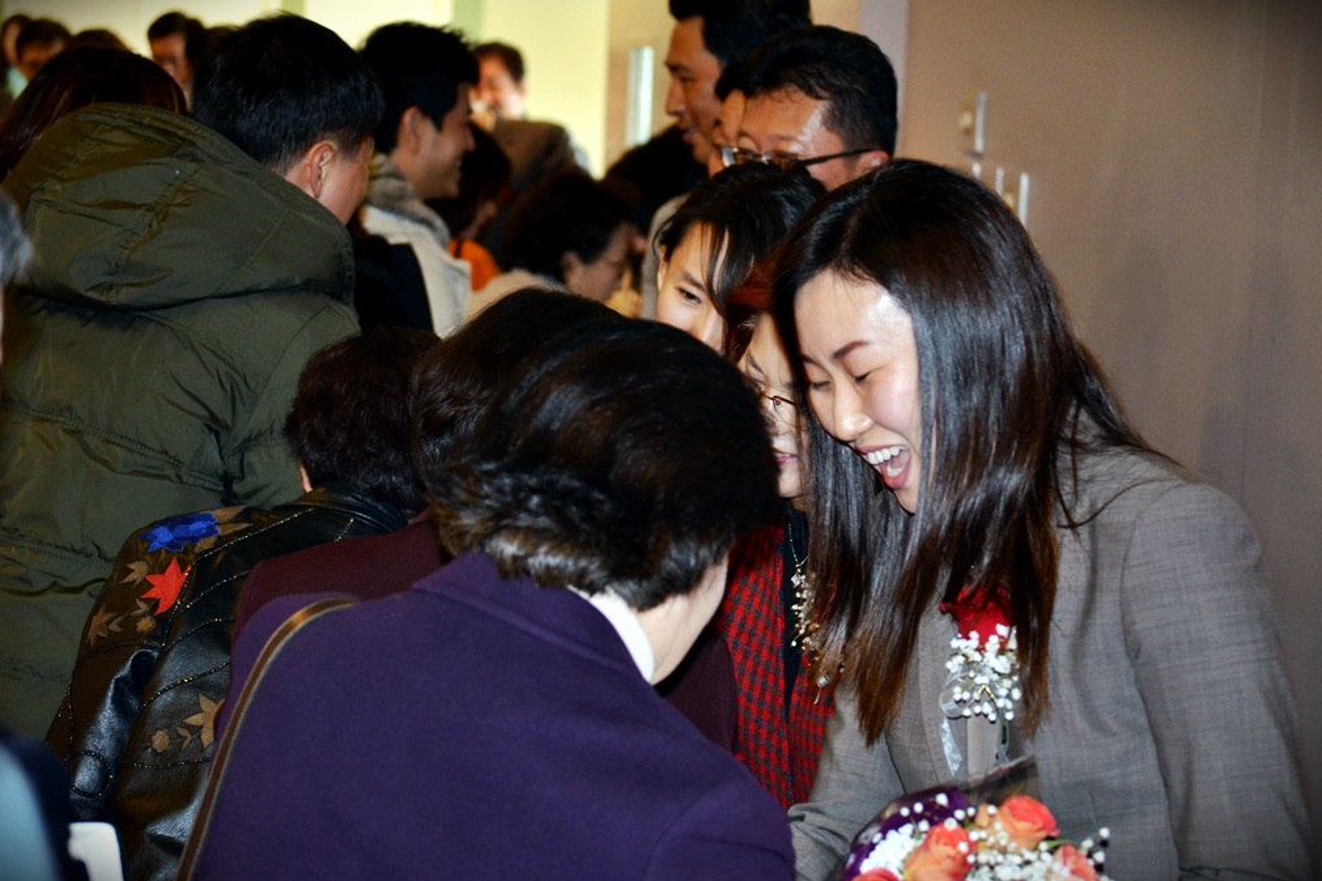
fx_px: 3452
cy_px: 439
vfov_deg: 14.6
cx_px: 658
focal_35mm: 94
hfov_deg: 21.7
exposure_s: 1/60
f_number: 4.2
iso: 800
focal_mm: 62
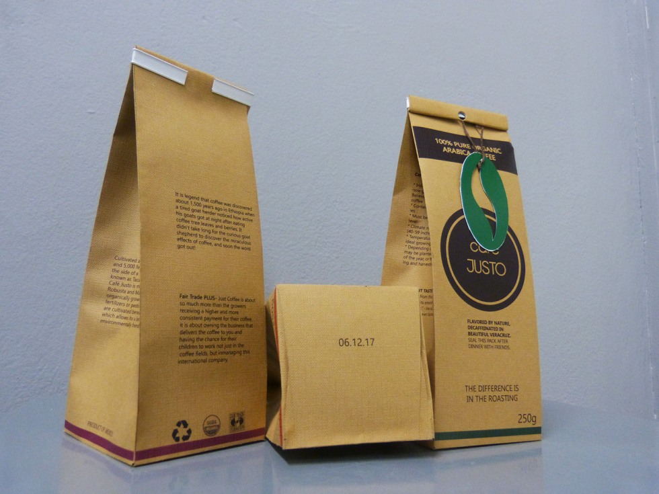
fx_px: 476
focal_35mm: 25
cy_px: 247
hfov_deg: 69.4
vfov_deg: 54.9
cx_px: 330
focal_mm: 4.5
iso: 400
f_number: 2.8
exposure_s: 1/40
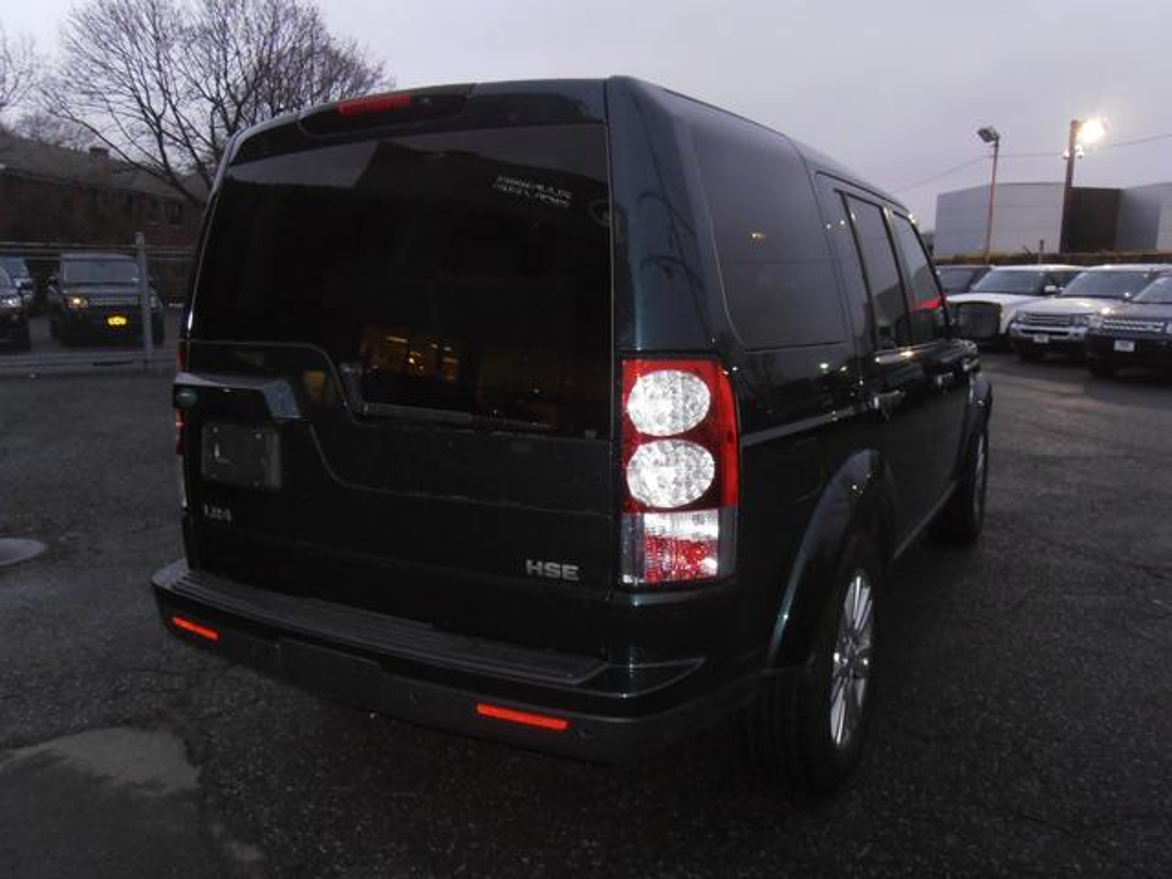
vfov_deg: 46.8
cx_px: 586
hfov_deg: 60.0
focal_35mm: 30
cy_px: 440
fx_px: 1016
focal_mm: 5.25
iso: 320
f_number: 3.5
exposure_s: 1/30
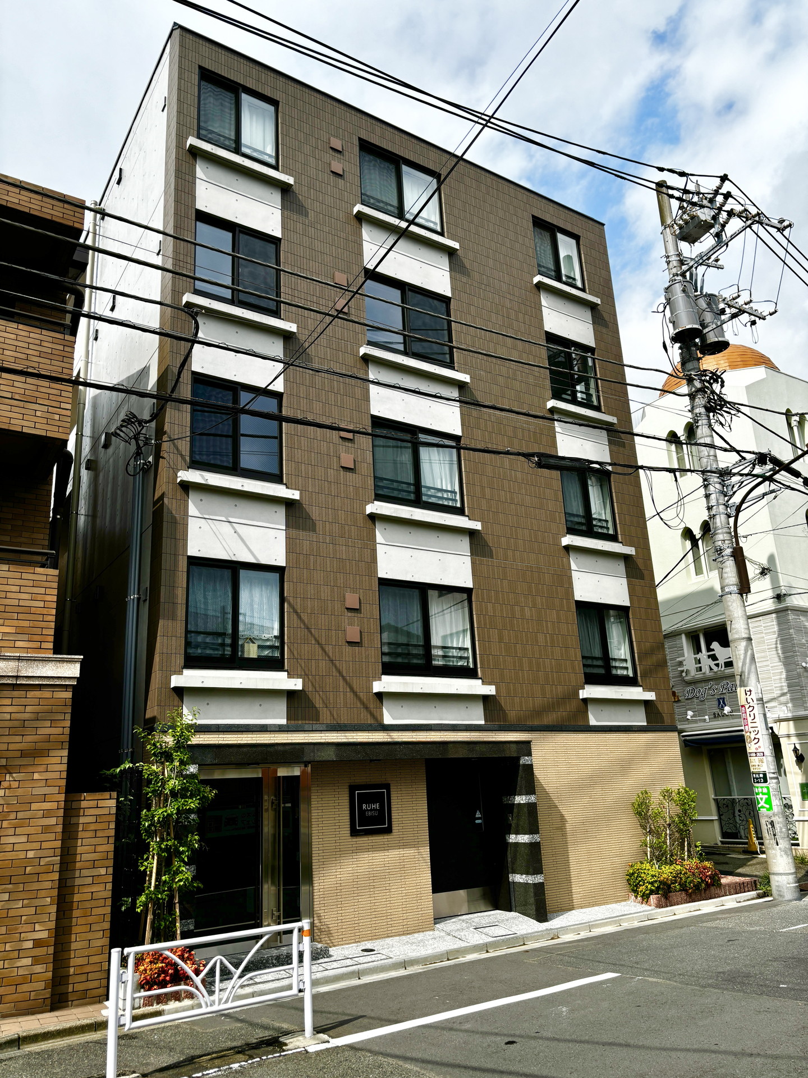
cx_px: 404
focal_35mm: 26
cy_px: 539
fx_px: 809
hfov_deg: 53.1
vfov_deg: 67.3
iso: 50
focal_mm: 5.96
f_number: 1.6
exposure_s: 1/2639
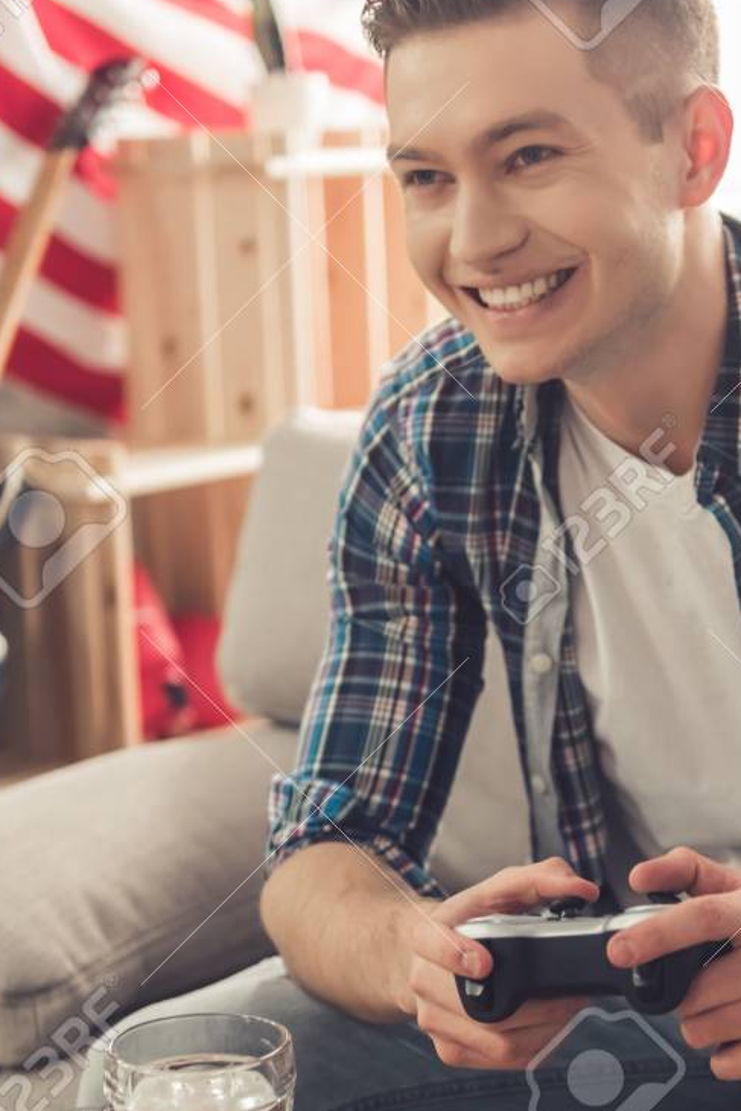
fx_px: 2746
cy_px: 796
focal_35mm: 89
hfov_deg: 15.3
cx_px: 542
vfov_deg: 22.7
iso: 1250
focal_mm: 50
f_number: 2.8
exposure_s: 1/80
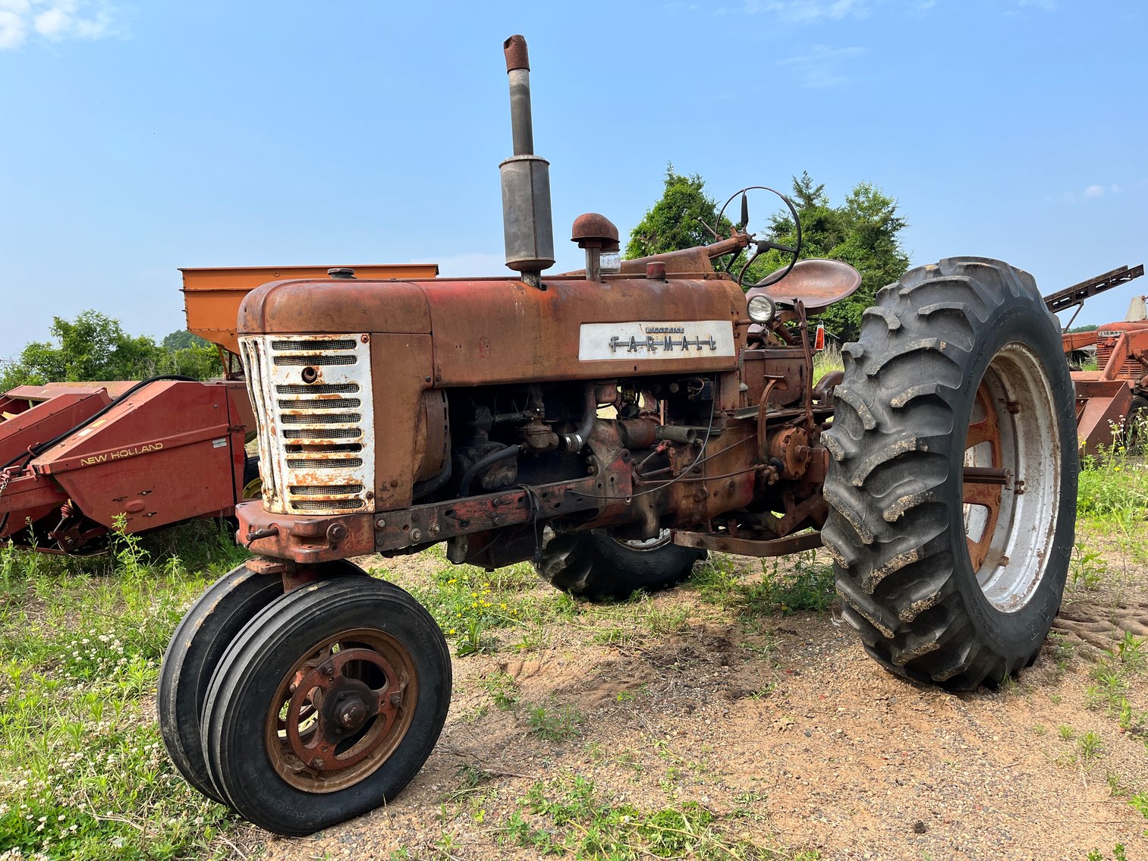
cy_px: 430
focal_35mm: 26
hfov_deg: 67.3
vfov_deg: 53.1
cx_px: 574
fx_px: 862
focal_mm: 5.1
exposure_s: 1/1672
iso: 50
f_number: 1.6
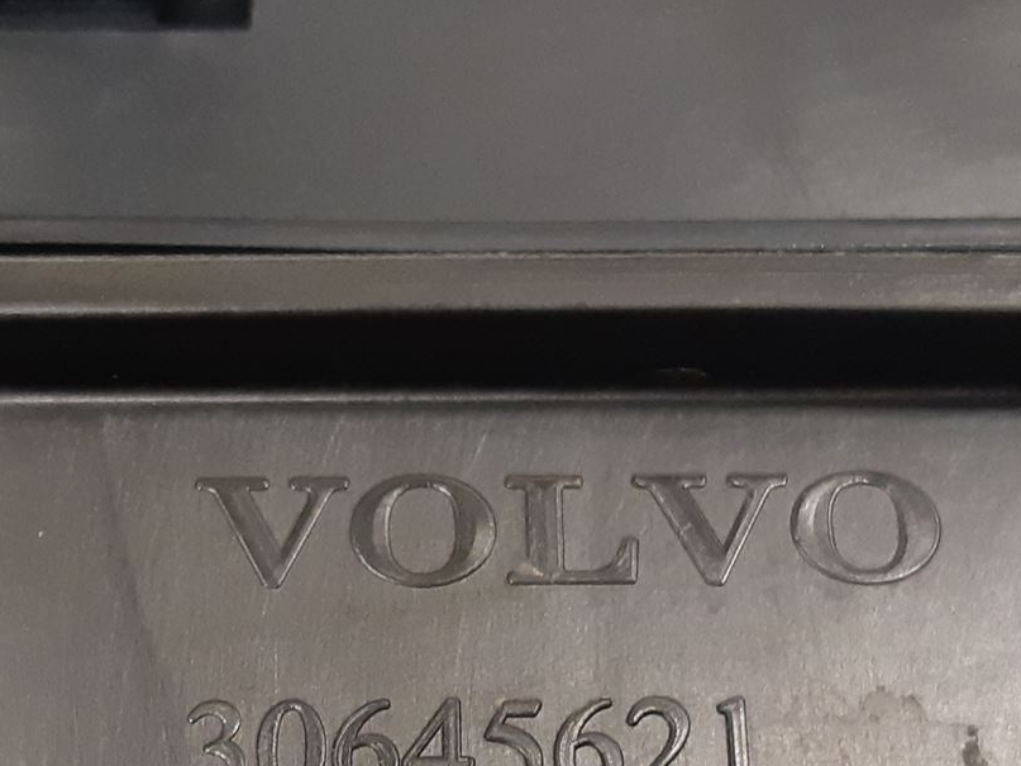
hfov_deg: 29.2
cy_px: 725
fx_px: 1946
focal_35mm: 66
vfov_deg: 21.6
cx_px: 362
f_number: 1.7
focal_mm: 3.93
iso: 250
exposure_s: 1/50
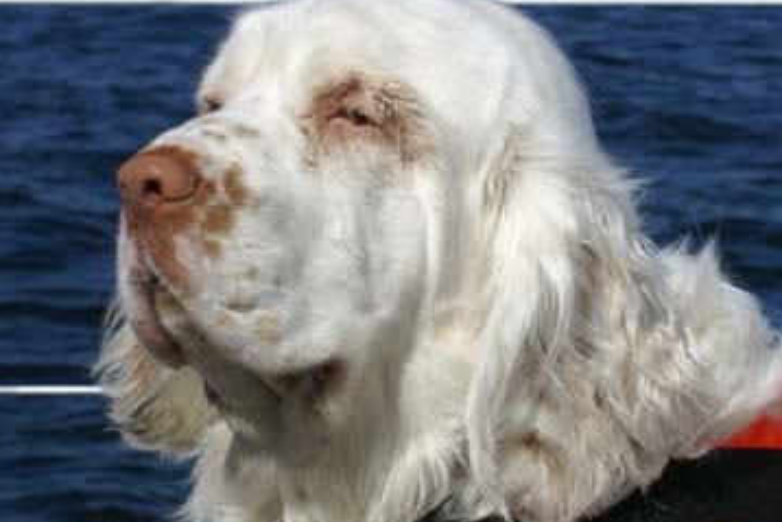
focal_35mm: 134
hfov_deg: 15.2
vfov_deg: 10.2
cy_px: 141
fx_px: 2912
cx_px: 679
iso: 100
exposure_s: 1/250
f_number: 11
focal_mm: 40
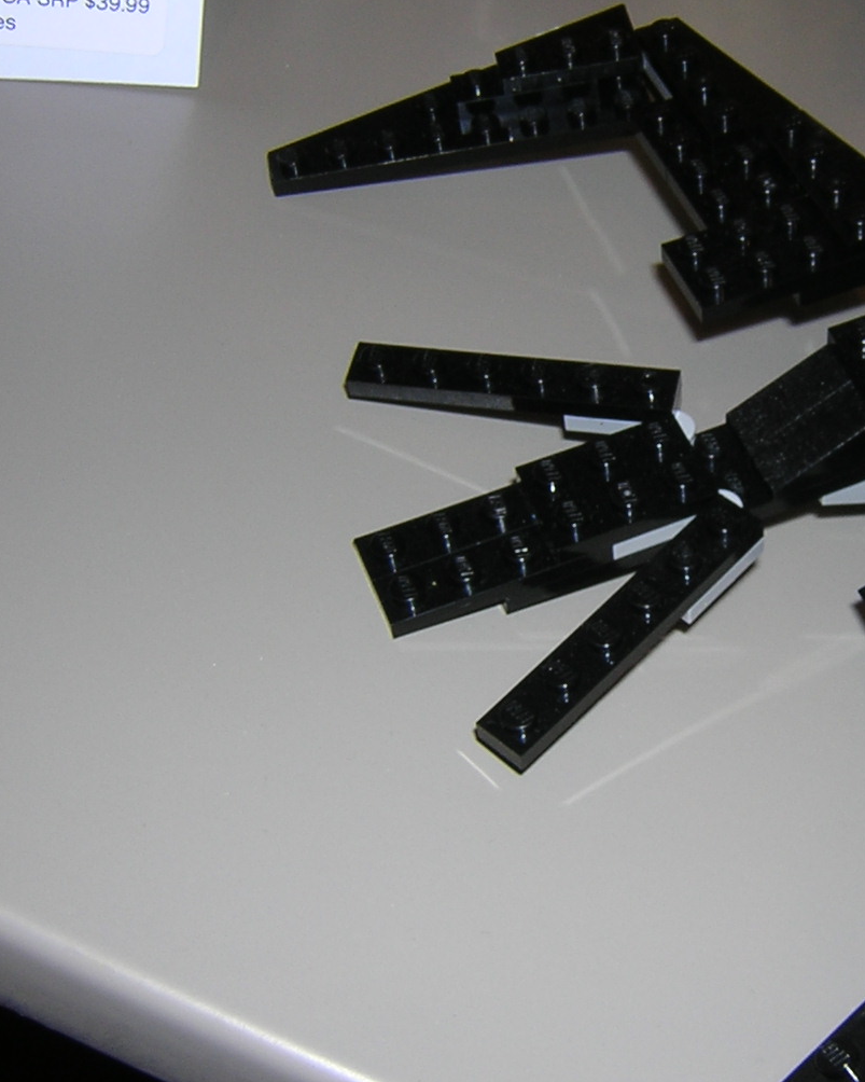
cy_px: 454
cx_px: 716
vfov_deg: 33.5
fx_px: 1792
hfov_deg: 26.5
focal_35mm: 56
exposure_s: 1/60.1
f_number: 5.2
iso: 100
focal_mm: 4.7
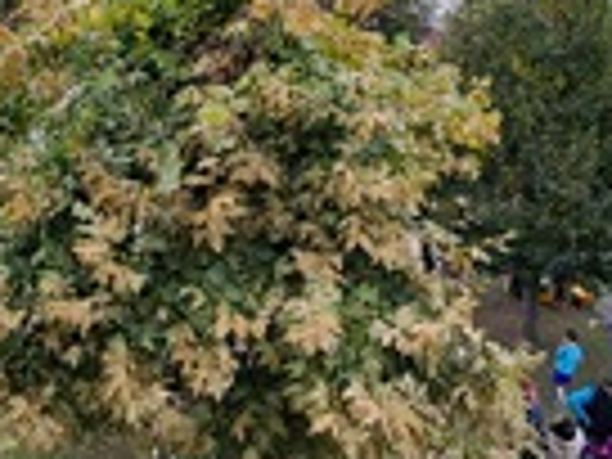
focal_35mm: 43
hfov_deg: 43.5
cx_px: 230
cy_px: 117
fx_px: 760
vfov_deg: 33.0
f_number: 2.2
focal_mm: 1.74
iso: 32
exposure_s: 1/100
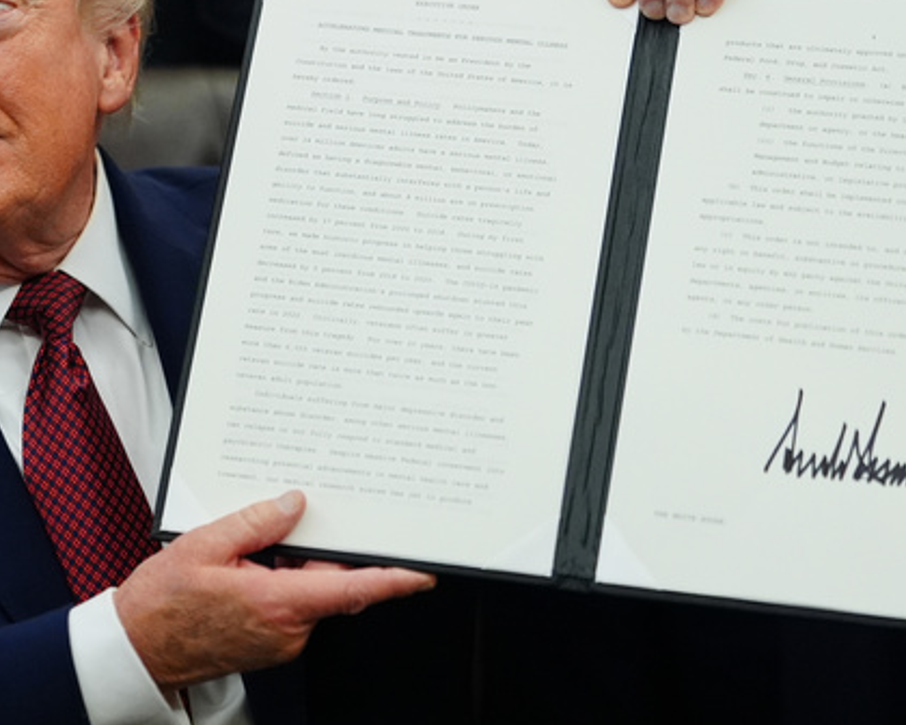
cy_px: 32
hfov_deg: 13.3
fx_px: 3861
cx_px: 222
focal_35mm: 144
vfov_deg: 10.6
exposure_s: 1/500
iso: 2500
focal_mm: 63
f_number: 2
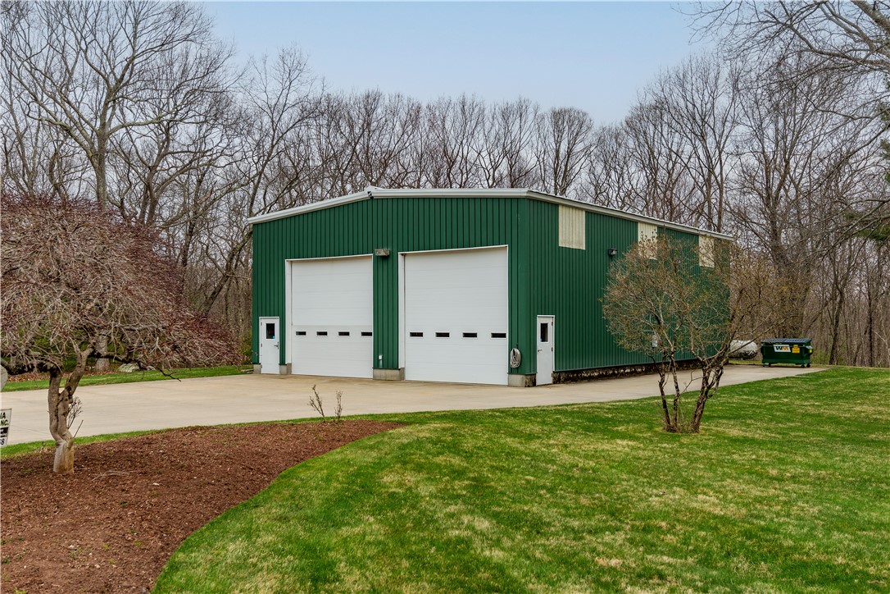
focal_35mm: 35
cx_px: 445
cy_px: 297
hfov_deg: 54.4
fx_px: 865
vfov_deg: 37.9
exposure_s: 1/160
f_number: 7.1
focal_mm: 35
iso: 100
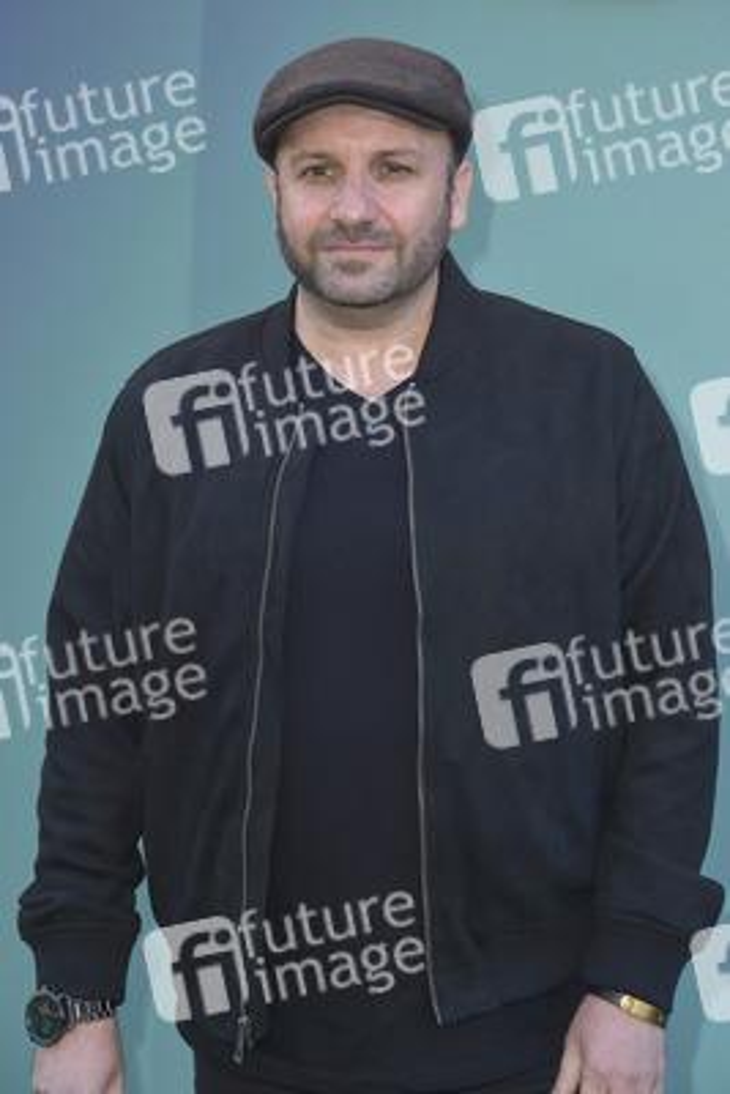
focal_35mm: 120
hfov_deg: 11.4
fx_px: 3647
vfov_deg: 17.1
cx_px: 365
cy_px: 547
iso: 320
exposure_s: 1/250
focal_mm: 120
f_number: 6.3
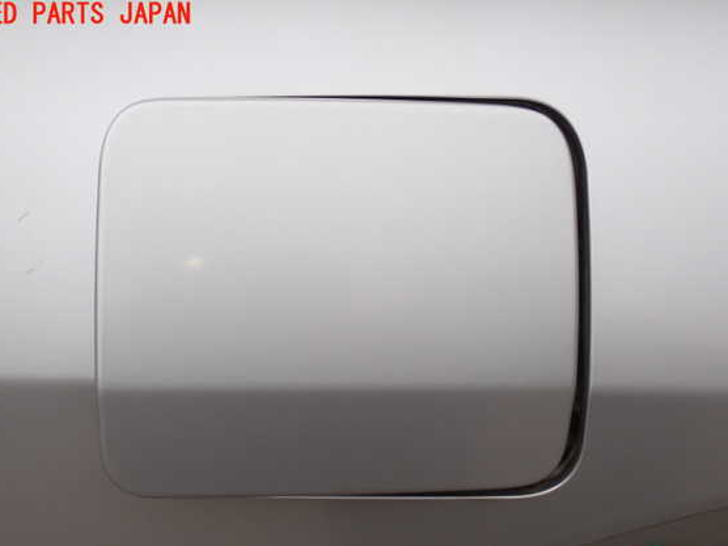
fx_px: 1136
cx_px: 346
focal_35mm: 54
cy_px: 293
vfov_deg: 27.0
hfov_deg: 35.5
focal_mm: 9.01
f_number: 4.5
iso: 100
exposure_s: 1/200
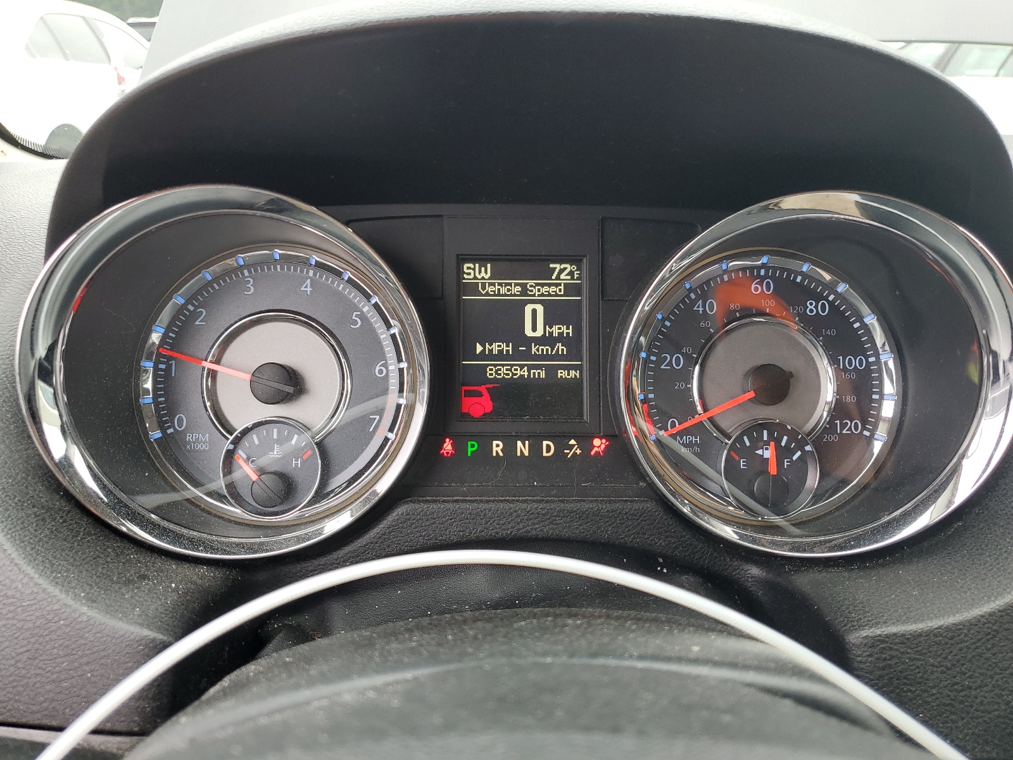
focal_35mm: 26
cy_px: 380
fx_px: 761
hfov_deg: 67.3
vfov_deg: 53.1
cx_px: 506
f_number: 1.5
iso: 51
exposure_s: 1/120
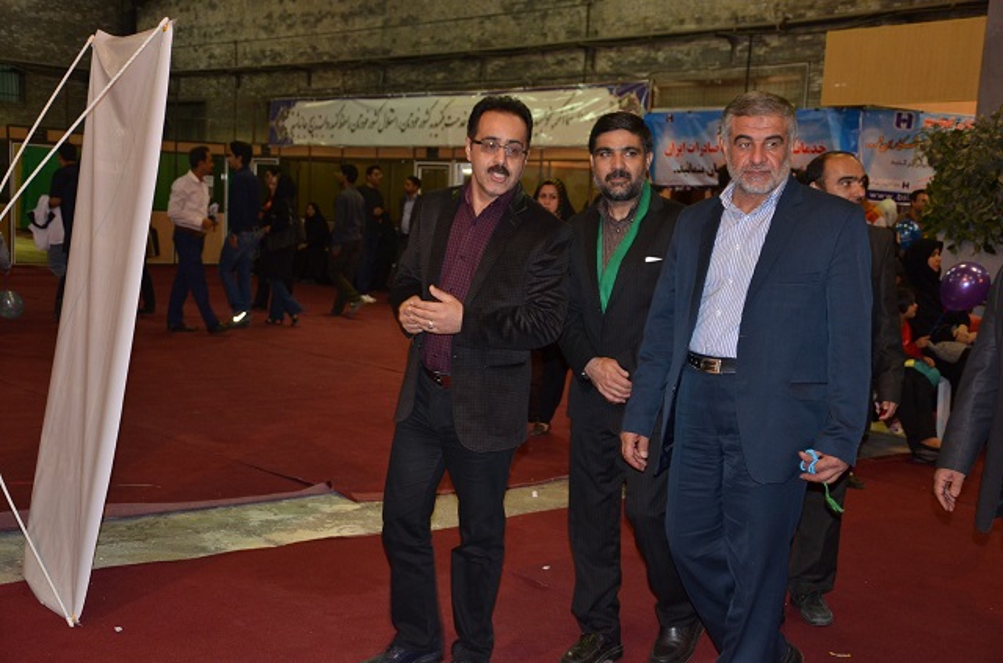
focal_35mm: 48
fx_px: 1334
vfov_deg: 27.9
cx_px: 502
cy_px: 332
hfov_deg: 41.2
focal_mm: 32
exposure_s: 1/60
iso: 800
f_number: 4.2
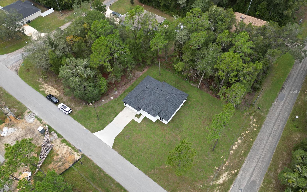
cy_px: 91
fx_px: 217
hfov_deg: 70.4
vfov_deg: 47.6
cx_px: 152
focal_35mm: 26
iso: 110
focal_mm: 6.72
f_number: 1.7
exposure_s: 1/400
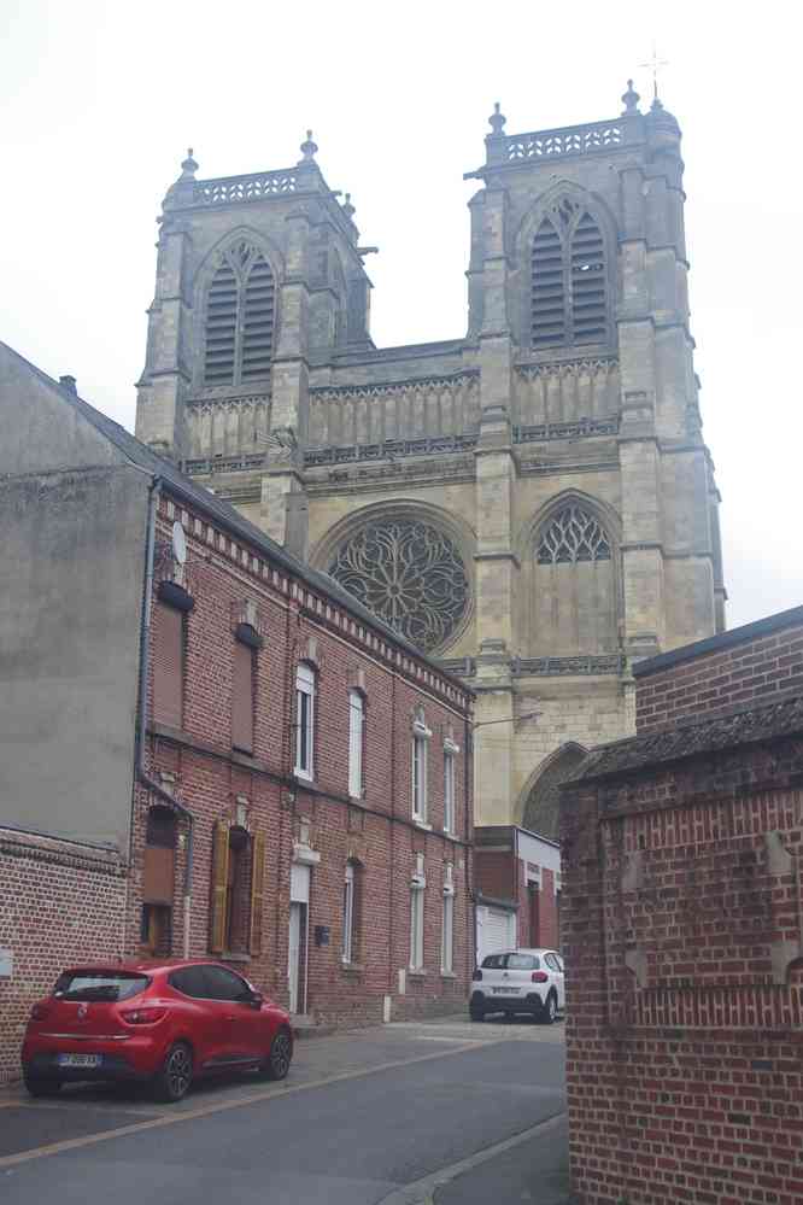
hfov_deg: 31.9
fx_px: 1405
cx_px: 402
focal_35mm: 42
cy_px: 602
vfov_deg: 46.4
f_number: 6.3
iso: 200
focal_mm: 28
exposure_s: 1/60
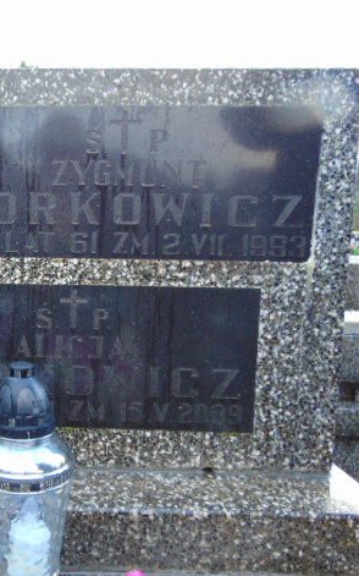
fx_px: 564
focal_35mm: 36
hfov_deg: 32.6
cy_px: 287
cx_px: 4
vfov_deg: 54.0
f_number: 3
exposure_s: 1/30
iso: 100
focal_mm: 4.5
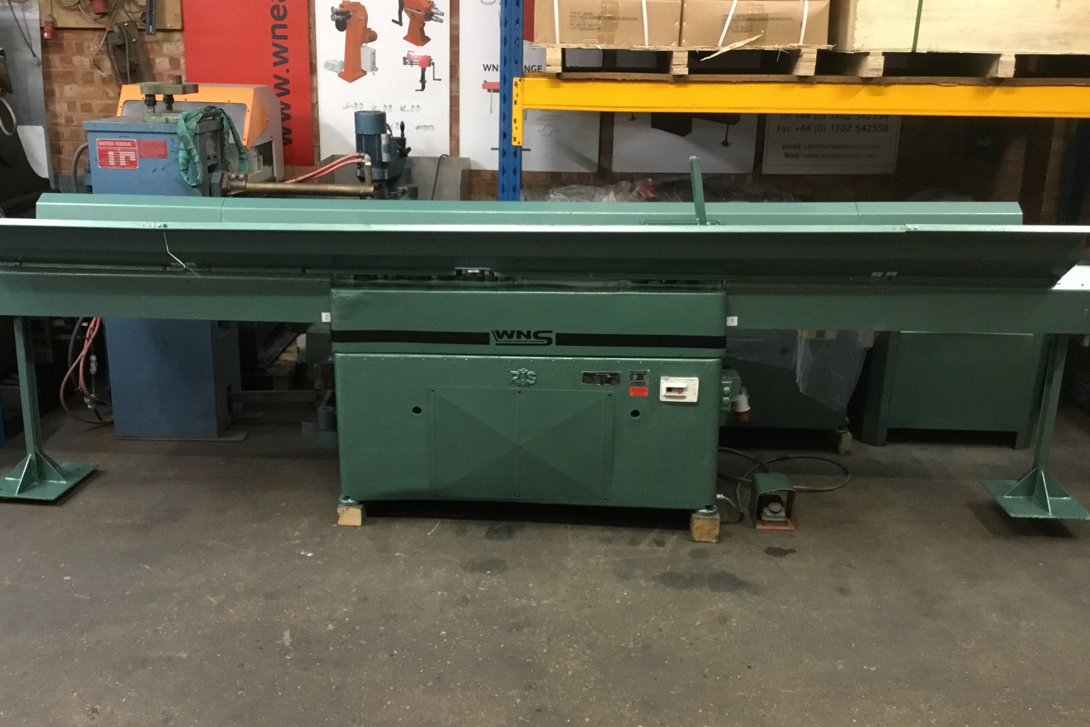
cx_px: 533
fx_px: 999
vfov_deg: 40.0
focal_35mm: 33
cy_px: 356
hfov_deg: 57.2
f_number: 2.4
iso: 200
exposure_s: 1/17
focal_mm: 3.3
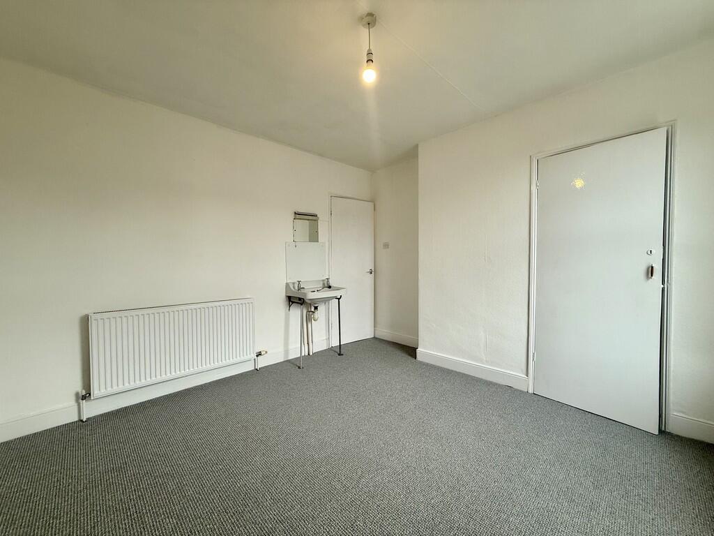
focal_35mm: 14
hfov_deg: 102.1
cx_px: 357
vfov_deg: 85.7
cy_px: 268
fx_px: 289
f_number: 2.2
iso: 64
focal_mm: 2.22
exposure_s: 1/100
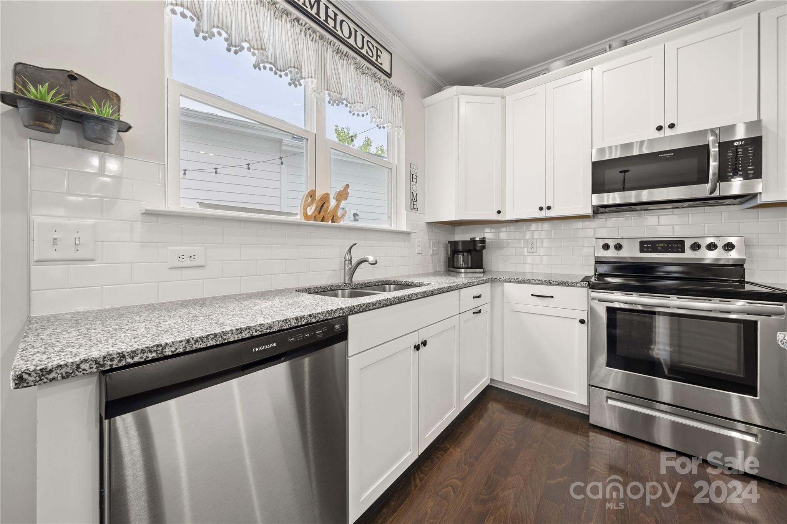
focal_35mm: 12
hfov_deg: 112.6
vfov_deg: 90.0
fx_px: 262
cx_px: 394
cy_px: 262
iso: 200
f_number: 10
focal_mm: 12
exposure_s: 1
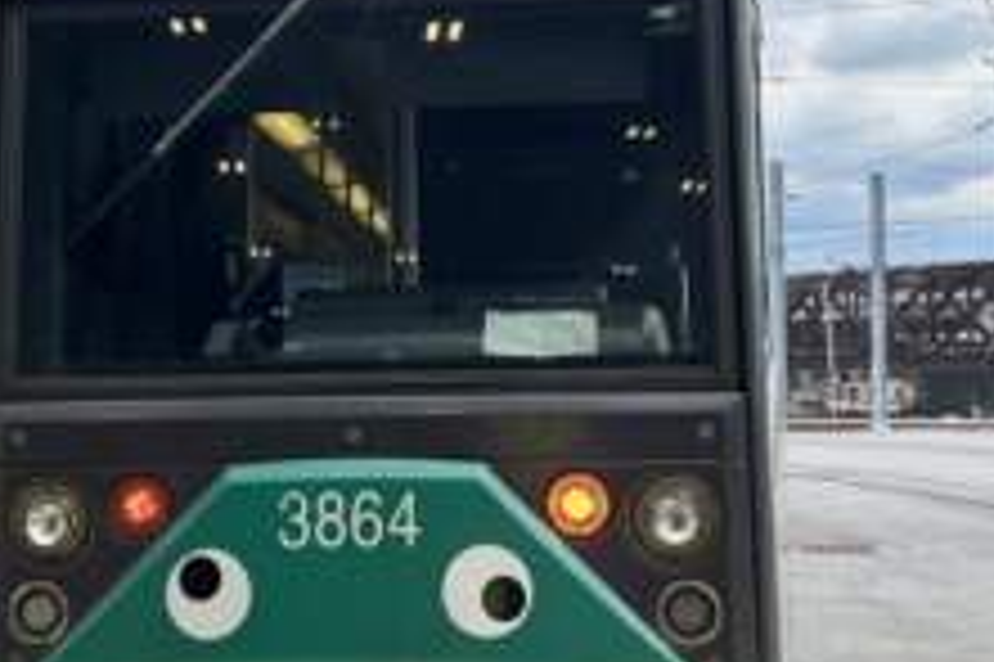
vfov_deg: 27.5
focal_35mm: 49
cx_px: 391
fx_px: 1352
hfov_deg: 40.2
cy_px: 320
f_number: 1.5
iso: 50
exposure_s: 1/1468
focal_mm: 5.7
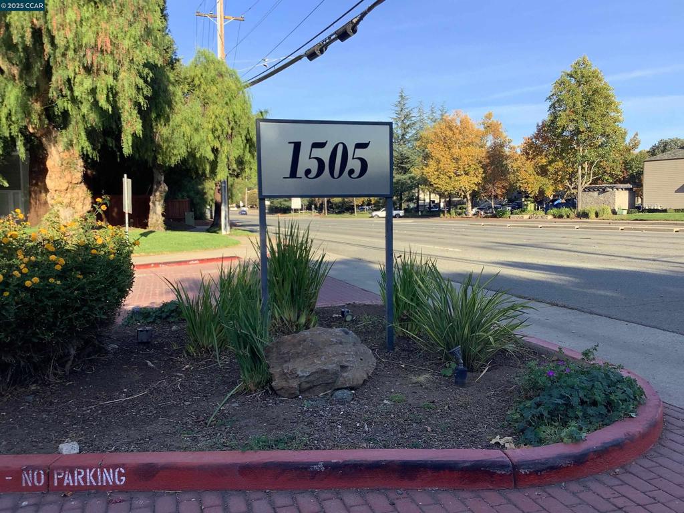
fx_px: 613
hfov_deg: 58.4
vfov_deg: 45.4
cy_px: 256
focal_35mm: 31
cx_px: 342
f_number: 2.4
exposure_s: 1/570
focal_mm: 3.3
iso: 25
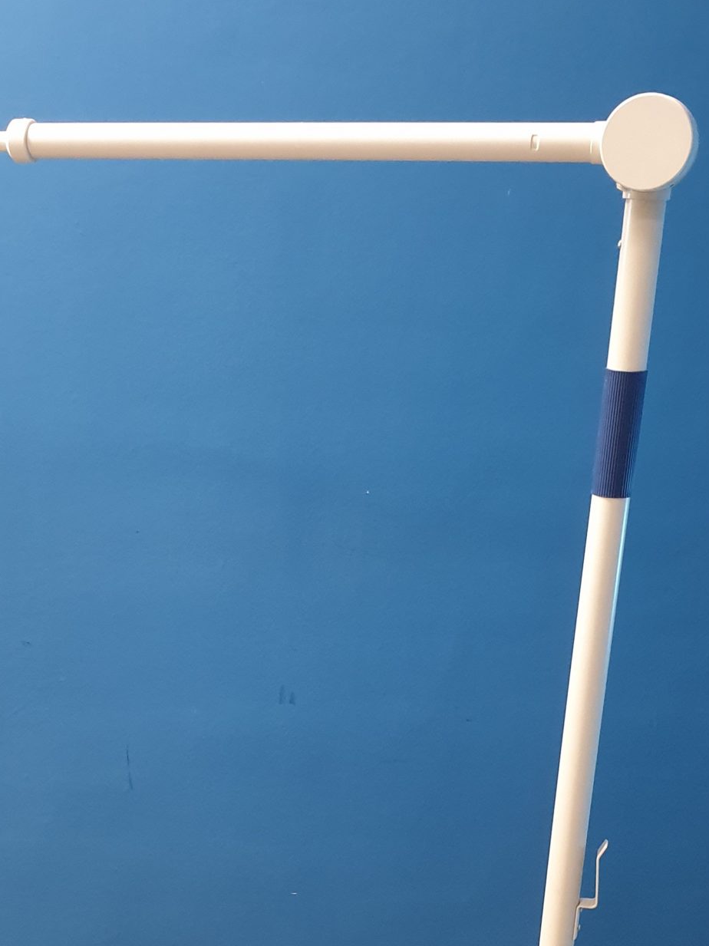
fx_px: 1475
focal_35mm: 54
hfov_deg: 26.9
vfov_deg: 34.2
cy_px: 793
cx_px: 239
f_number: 2.4
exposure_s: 1/33
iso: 320
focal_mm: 4.3
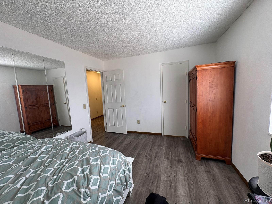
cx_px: 136
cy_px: 102
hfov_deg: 102.1
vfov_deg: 85.7
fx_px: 110
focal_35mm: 14
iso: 80
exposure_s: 1/99
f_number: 2.2
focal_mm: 2.22
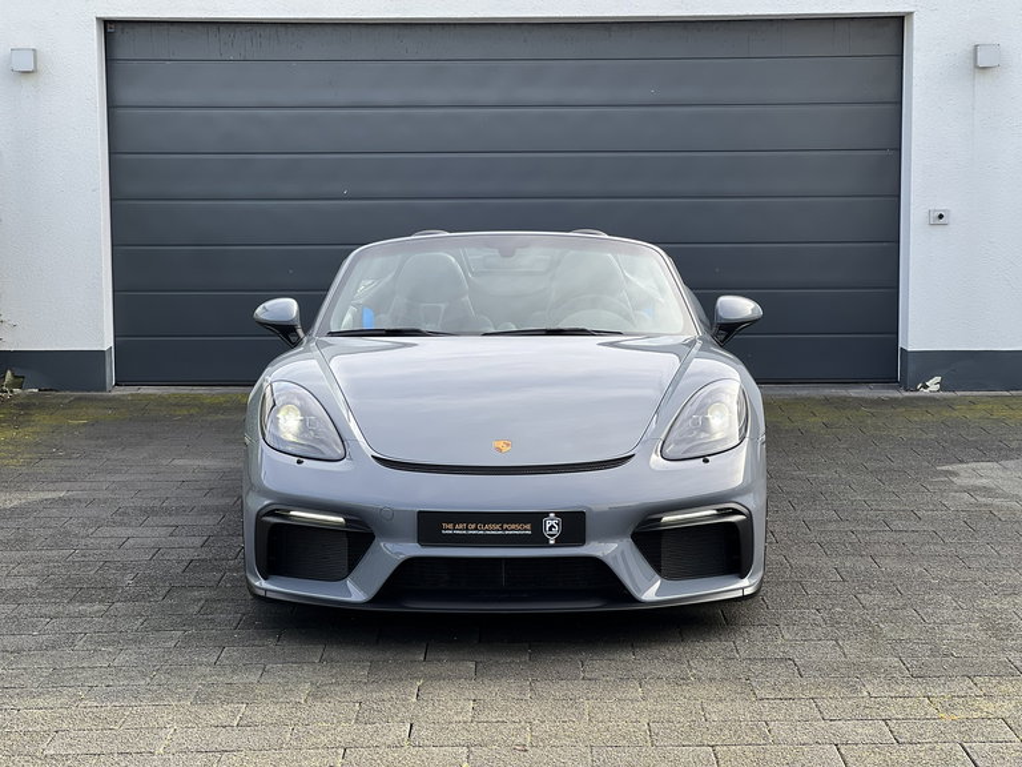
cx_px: 511
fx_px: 2273
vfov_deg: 19.1
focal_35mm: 77
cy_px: 384
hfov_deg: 25.3
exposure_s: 1/121
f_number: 2.8
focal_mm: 9
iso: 25
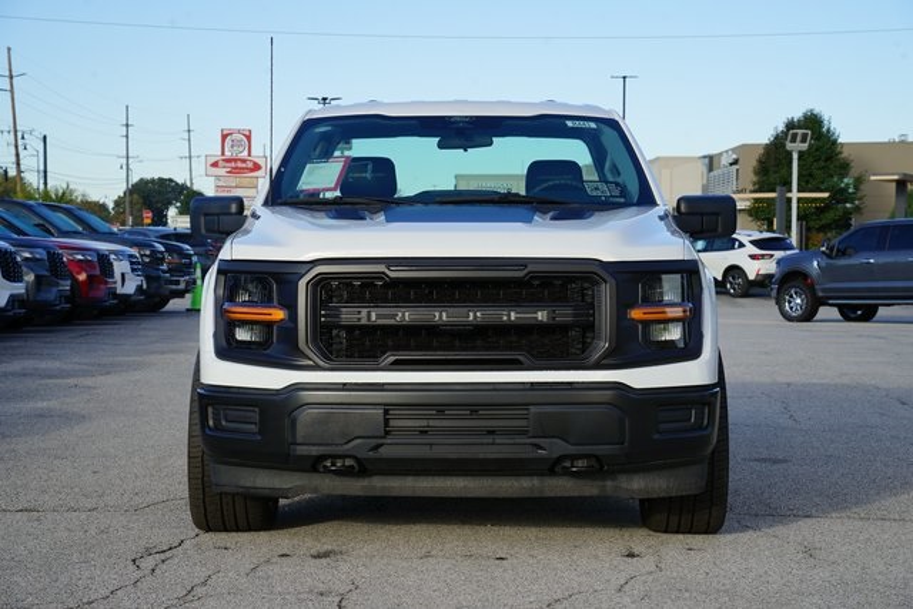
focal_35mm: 75
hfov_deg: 27.0
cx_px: 456
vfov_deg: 18.2
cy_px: 304
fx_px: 1902
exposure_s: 1/100
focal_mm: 75
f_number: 11
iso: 100
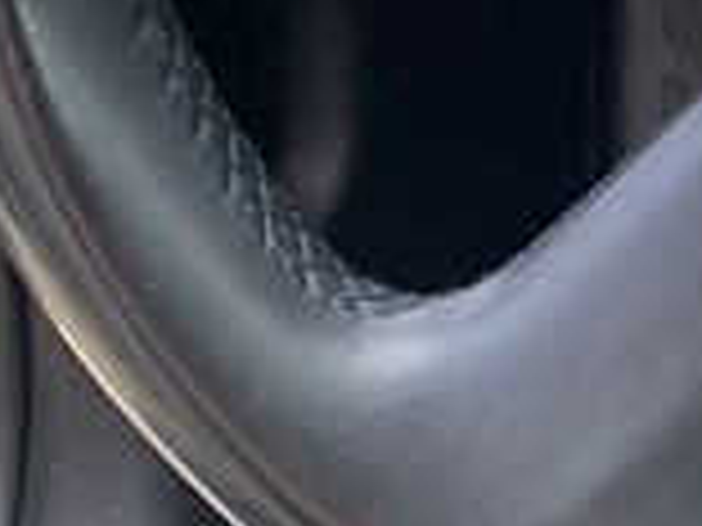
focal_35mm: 171
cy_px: -652
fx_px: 3468
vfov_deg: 8.1
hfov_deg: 9.3
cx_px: 2066
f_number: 1.8
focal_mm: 4.25
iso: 25
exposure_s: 1/125
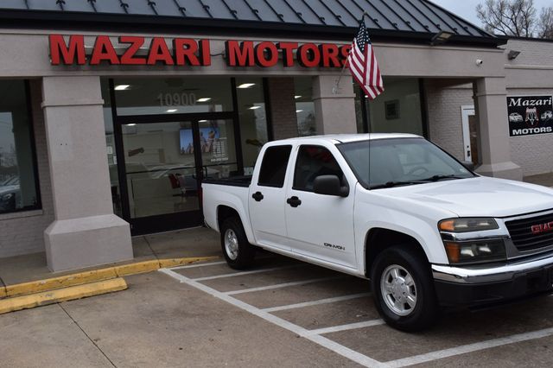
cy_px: 184
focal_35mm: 36
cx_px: 276
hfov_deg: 53.2
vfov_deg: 36.8
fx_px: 553
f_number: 10
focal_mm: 24
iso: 400
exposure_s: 1/200
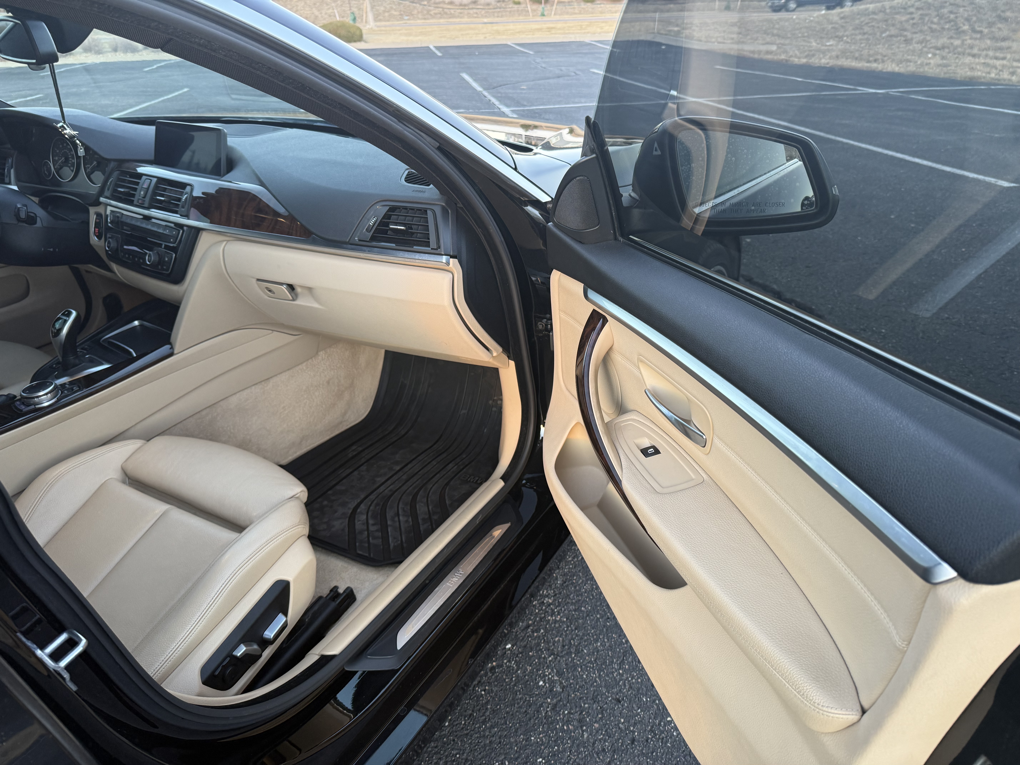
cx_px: 510
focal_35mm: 24
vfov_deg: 56.8
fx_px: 707
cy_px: 382
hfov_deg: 71.6
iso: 160
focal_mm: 6.76
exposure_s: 1/67
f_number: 1.78
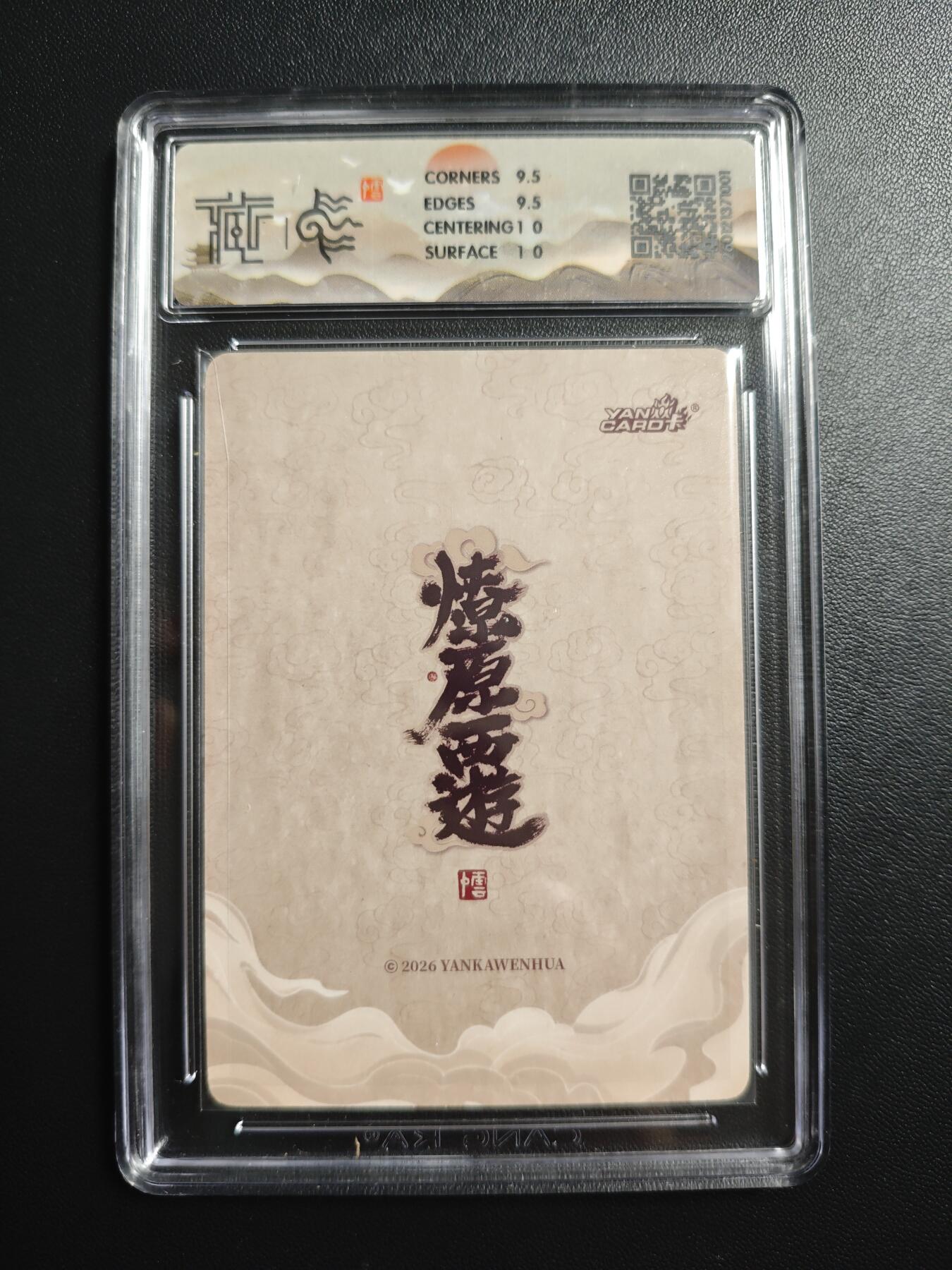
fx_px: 953
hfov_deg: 53.1
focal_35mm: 26
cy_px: 635
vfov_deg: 67.3
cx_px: 476
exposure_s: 1/100
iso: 500
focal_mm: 4.94
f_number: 1.5
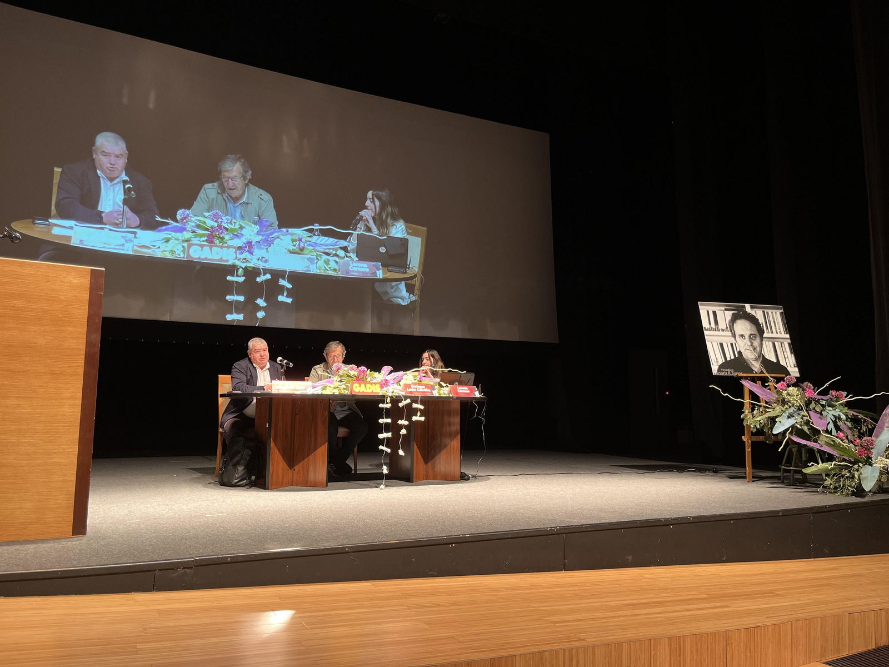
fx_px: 668
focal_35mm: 26
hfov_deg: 67.3
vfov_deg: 53.1
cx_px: 444
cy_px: 334
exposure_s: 1/50
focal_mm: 5.1
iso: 100
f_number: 1.6
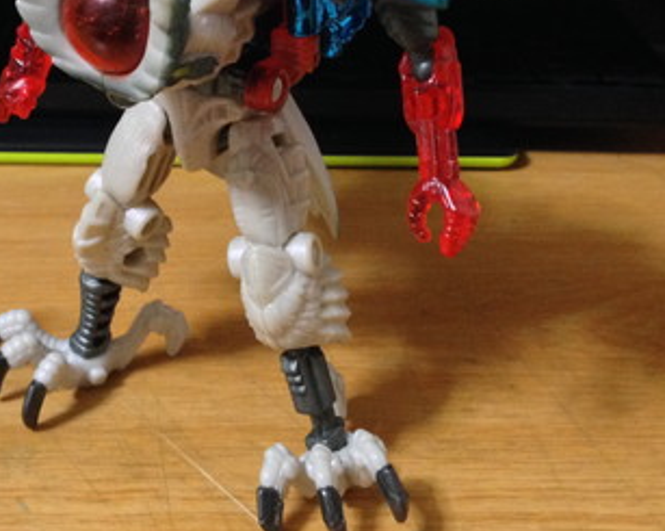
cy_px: 89
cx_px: 175
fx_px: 1239
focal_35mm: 63
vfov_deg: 23.7
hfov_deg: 29.6
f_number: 2.4
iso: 320
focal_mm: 4.12
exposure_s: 1/17
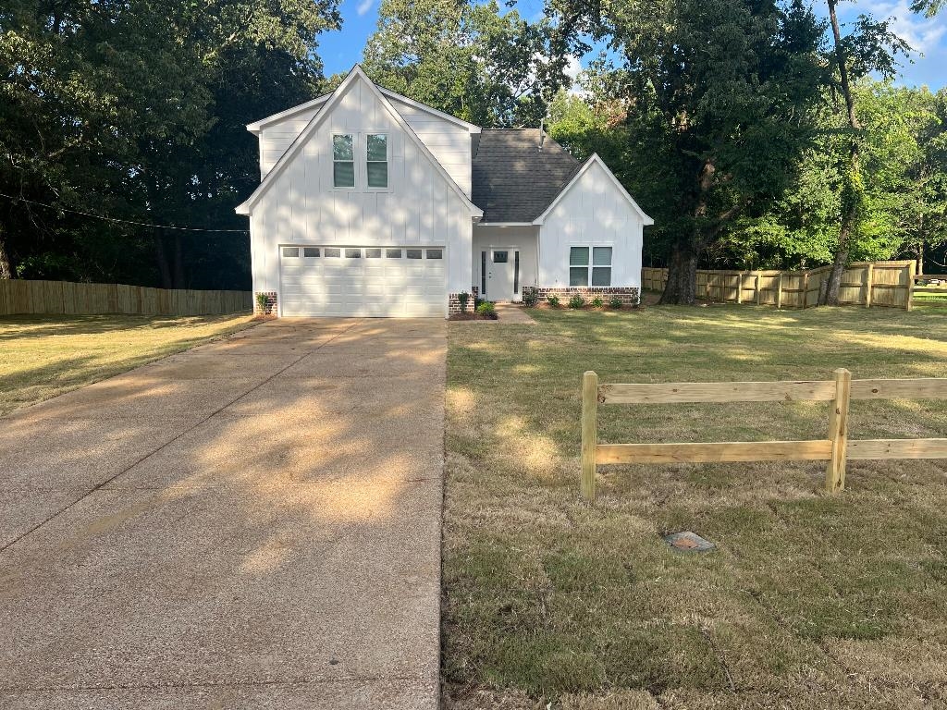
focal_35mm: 26
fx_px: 711
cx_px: 474
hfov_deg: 67.3
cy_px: 355
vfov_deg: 53.1
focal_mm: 5.7
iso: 50
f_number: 1.5
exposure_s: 1/1531
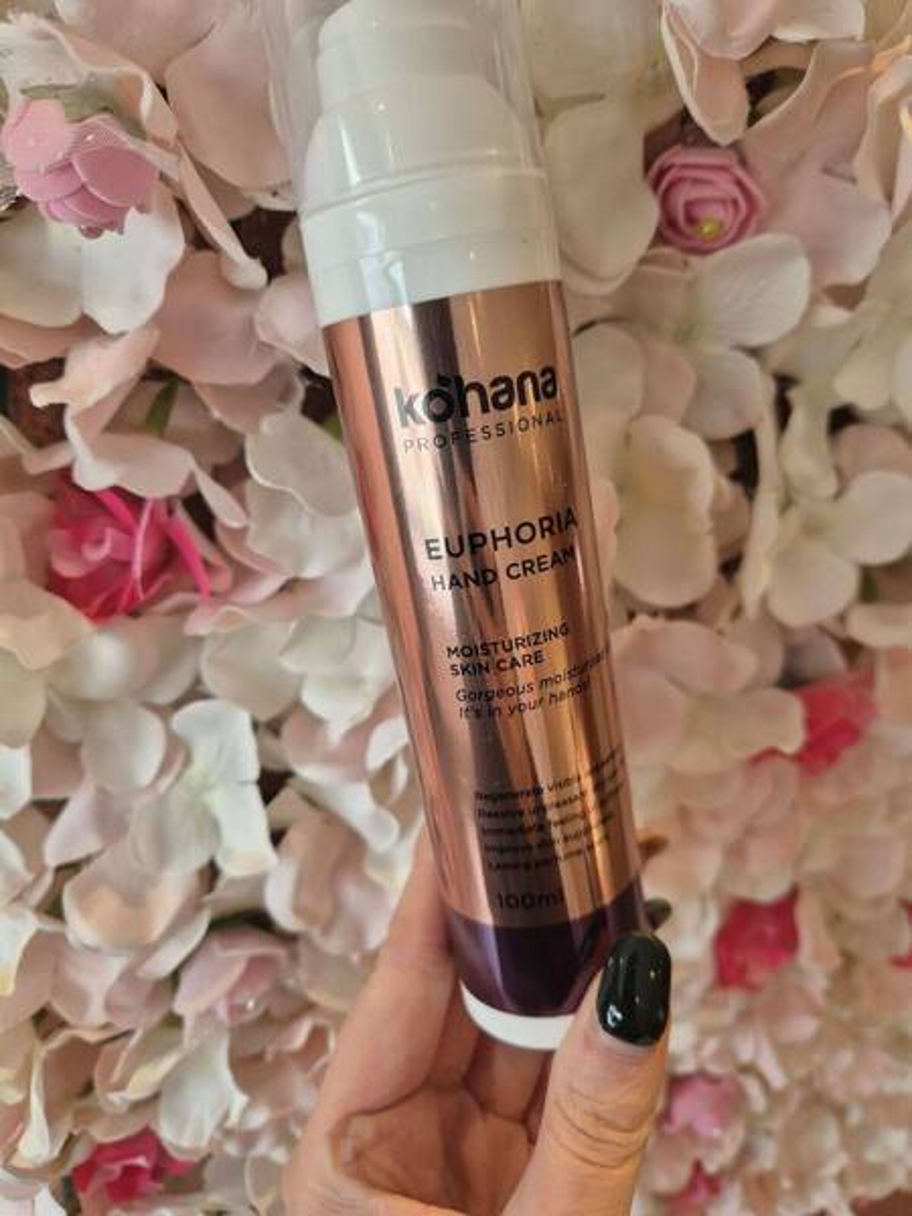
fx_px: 808
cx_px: 456
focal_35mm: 23
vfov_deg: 73.9
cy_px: 608
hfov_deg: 58.9
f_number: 1.8
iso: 160
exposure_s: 1/100
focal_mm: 5.4
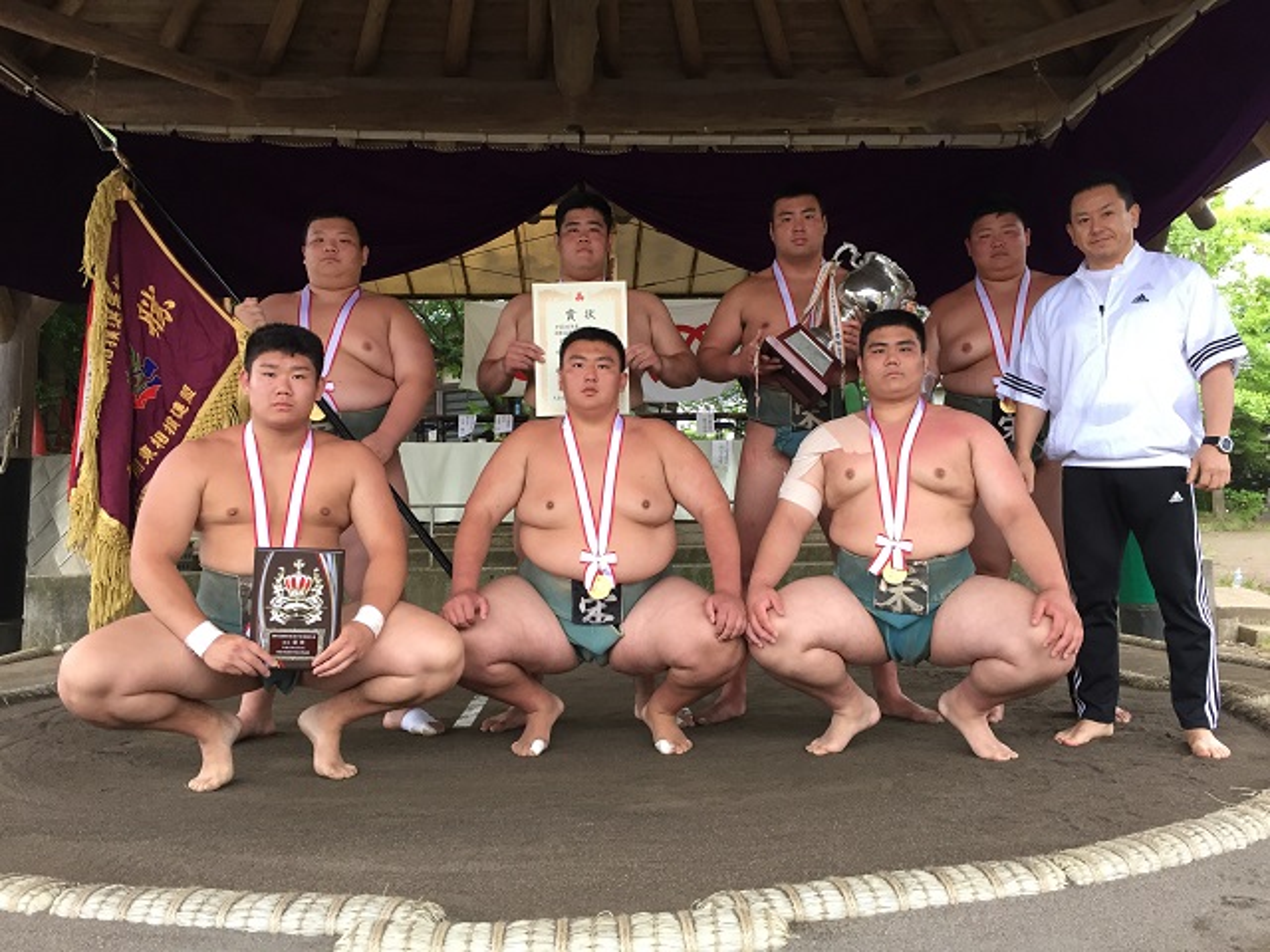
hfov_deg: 61.7
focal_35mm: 29
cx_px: 635
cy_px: 476
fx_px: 1064
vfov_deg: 48.2
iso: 40
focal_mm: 4.15
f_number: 2.2
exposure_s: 1/30
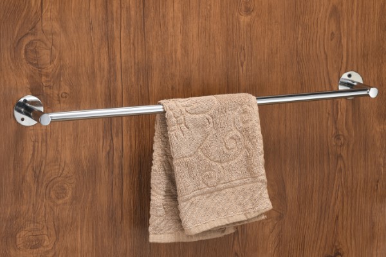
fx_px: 1362
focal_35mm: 127
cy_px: 128
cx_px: 193
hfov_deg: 16.1
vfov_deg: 10.8
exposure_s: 1/25
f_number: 16
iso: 100
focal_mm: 85
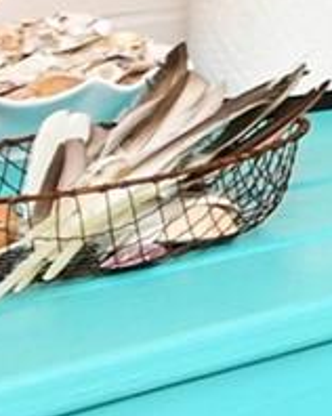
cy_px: -208
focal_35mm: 114
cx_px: 1296
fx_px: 1402
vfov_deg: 15.6
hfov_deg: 8.2
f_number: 7.1
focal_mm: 10
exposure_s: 1/160
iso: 800
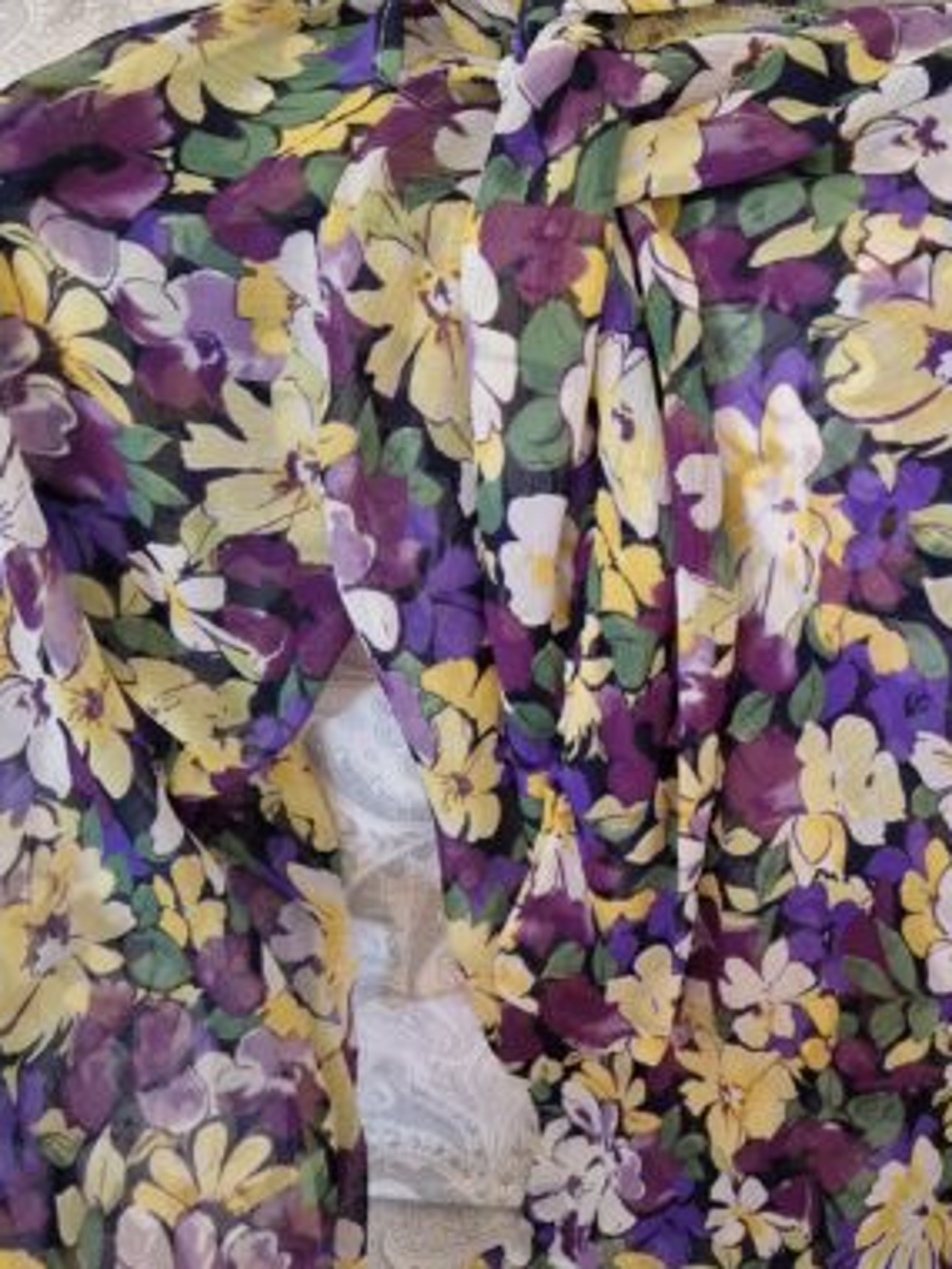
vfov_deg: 58.4
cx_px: 848
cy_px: 640
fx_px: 1137
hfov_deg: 41.9
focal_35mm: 31
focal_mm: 5.4
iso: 1000
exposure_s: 1/100
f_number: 1.8
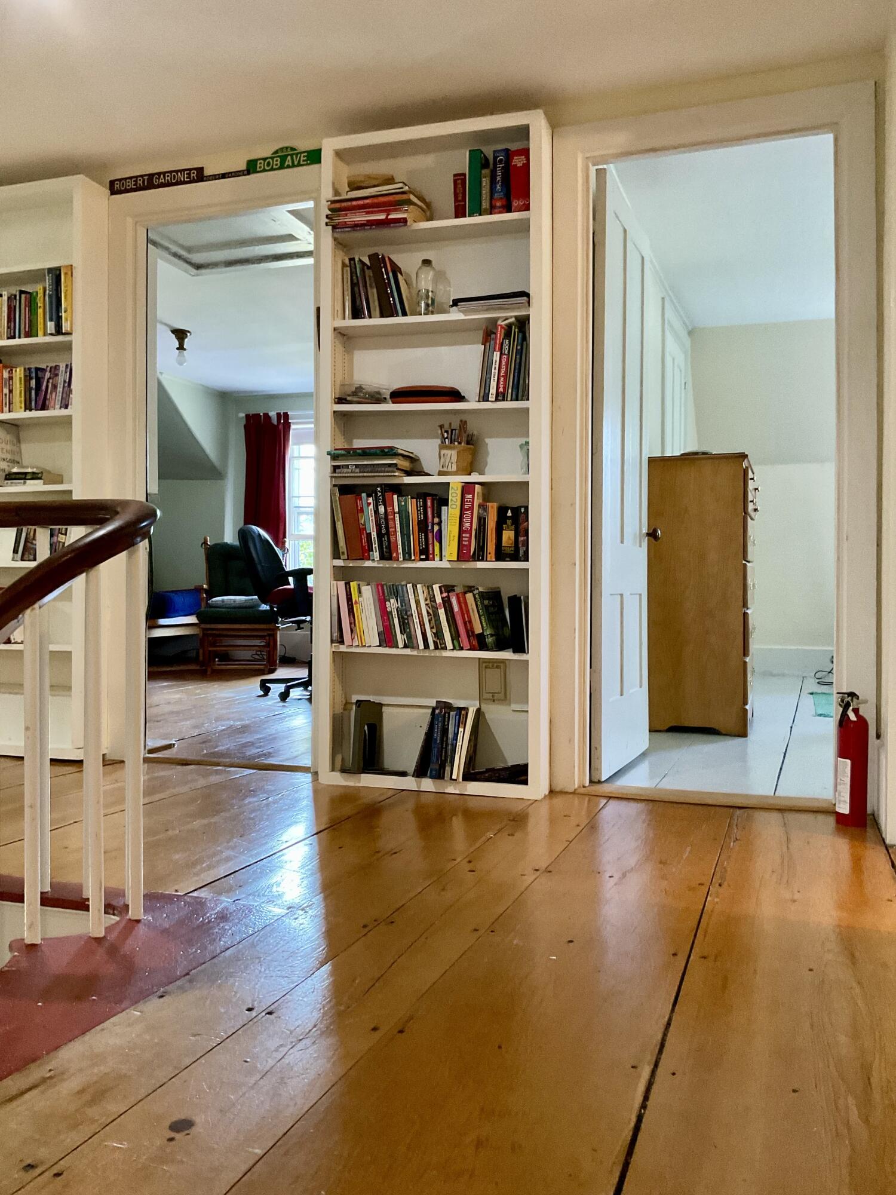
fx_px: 1001
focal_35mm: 29
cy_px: 598
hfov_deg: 48.2
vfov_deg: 61.7
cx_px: 448
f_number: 1.8
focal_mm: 3
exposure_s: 1/60
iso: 250
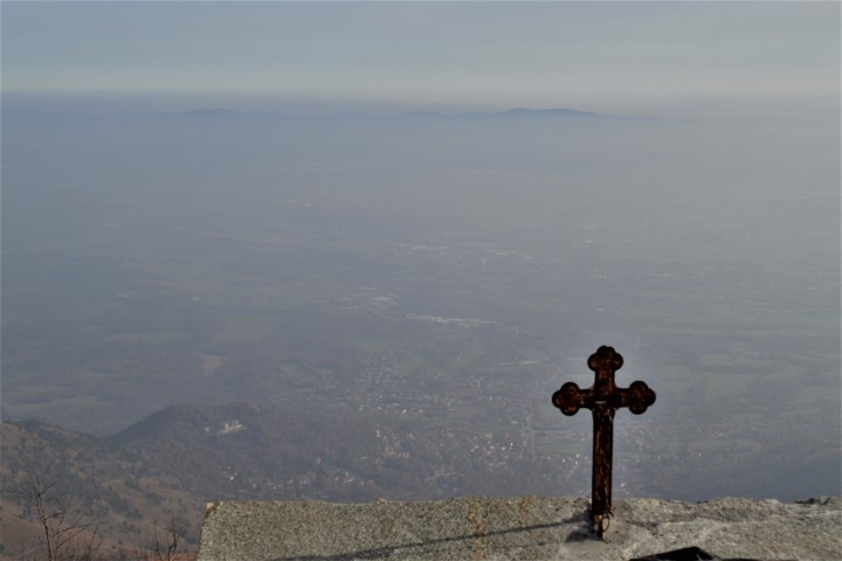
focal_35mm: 57
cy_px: 280
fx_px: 1333
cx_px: 421
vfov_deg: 23.8
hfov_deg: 35.1
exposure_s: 1/200
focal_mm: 38
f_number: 7.1
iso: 100
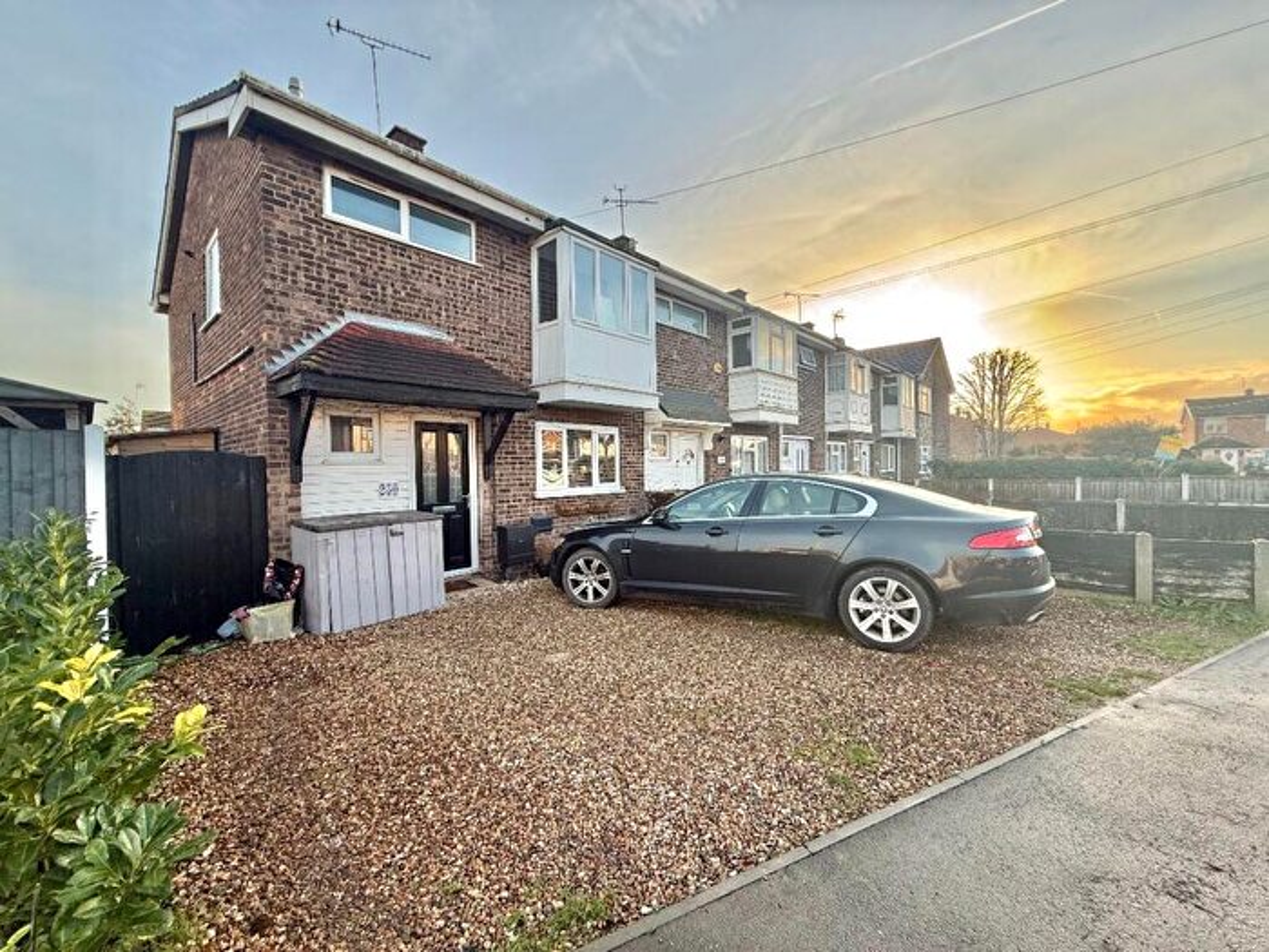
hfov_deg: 102.1
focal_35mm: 14
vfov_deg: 85.7
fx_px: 513
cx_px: 634
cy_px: 476
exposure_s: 1/321
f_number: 2.2
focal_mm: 2.22
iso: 64
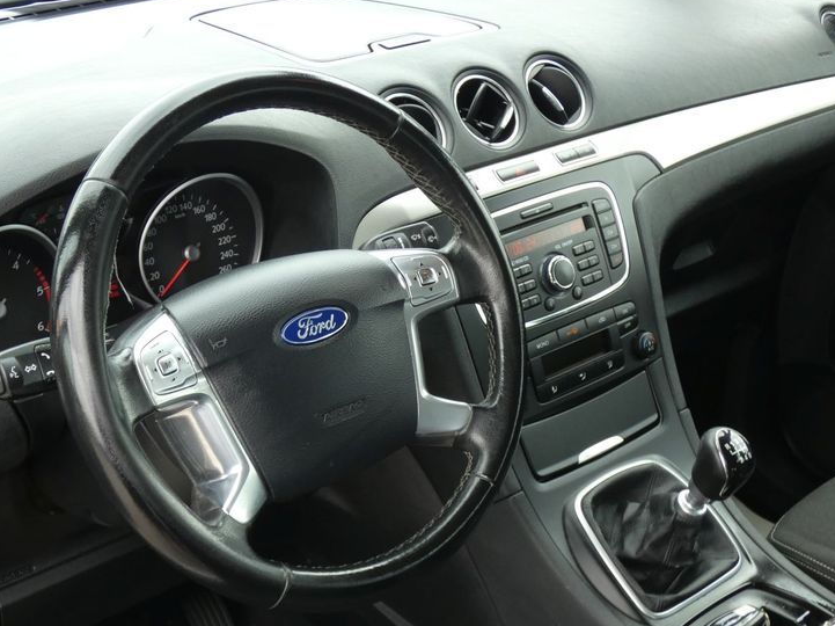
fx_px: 1302
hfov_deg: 35.5
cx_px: 349
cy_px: 357
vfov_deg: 27.0
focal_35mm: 54
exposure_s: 1/80
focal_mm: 6.8
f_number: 3.5
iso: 160
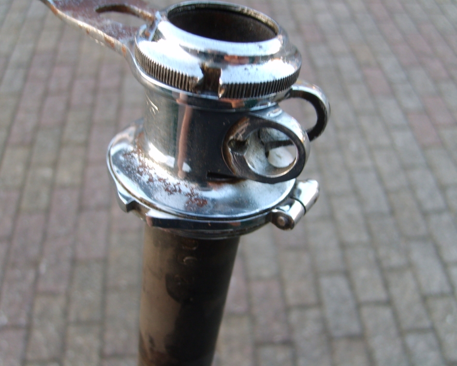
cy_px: 183
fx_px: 500
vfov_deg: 40.1
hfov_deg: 49.1
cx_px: 222
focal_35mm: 37
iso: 50
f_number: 2.8
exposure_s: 1/30
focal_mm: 5.8
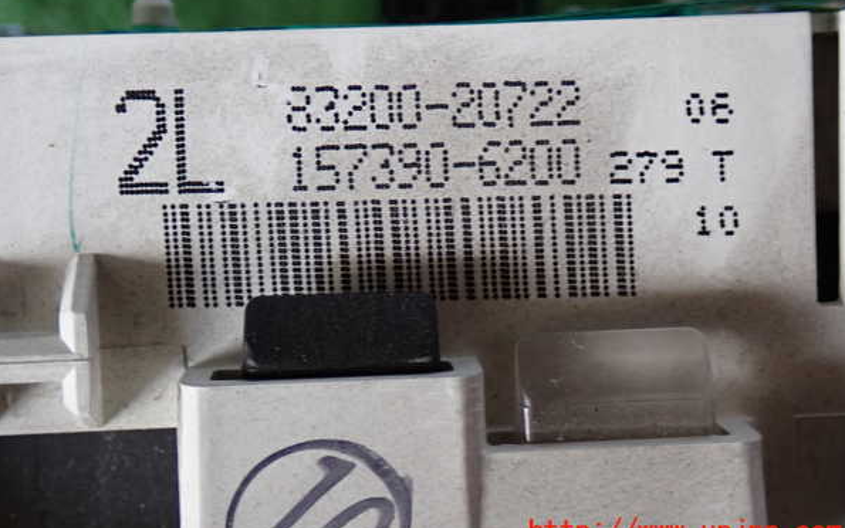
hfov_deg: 33.0
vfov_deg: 21.0
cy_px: 231
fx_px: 1428
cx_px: 423
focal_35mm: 62
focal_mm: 10.35
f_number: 3.5
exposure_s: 1/60
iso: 500
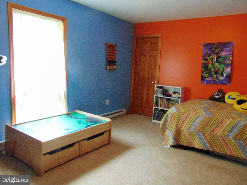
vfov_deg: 54.9
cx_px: 124
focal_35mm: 25
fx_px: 178
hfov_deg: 69.4
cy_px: 92
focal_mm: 4.5
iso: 400
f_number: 3
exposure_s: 1/15
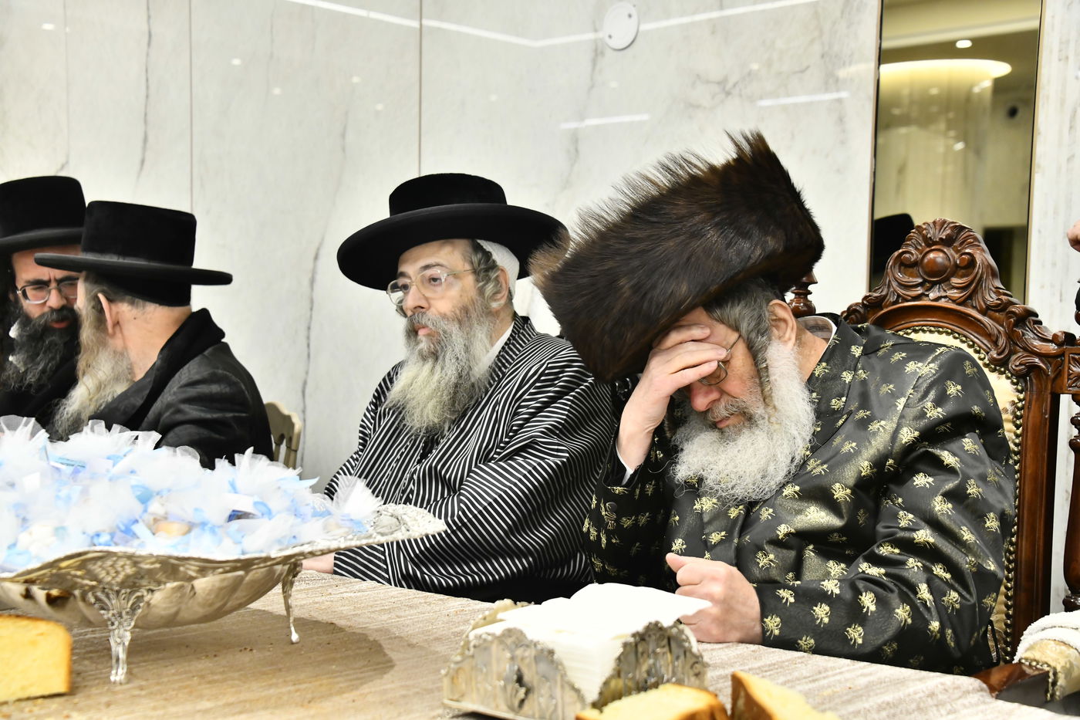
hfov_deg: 38.2
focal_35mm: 52
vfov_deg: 26.0
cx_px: 540
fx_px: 1560
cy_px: 360
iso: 2000
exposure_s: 1/125
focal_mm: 52
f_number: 5.6
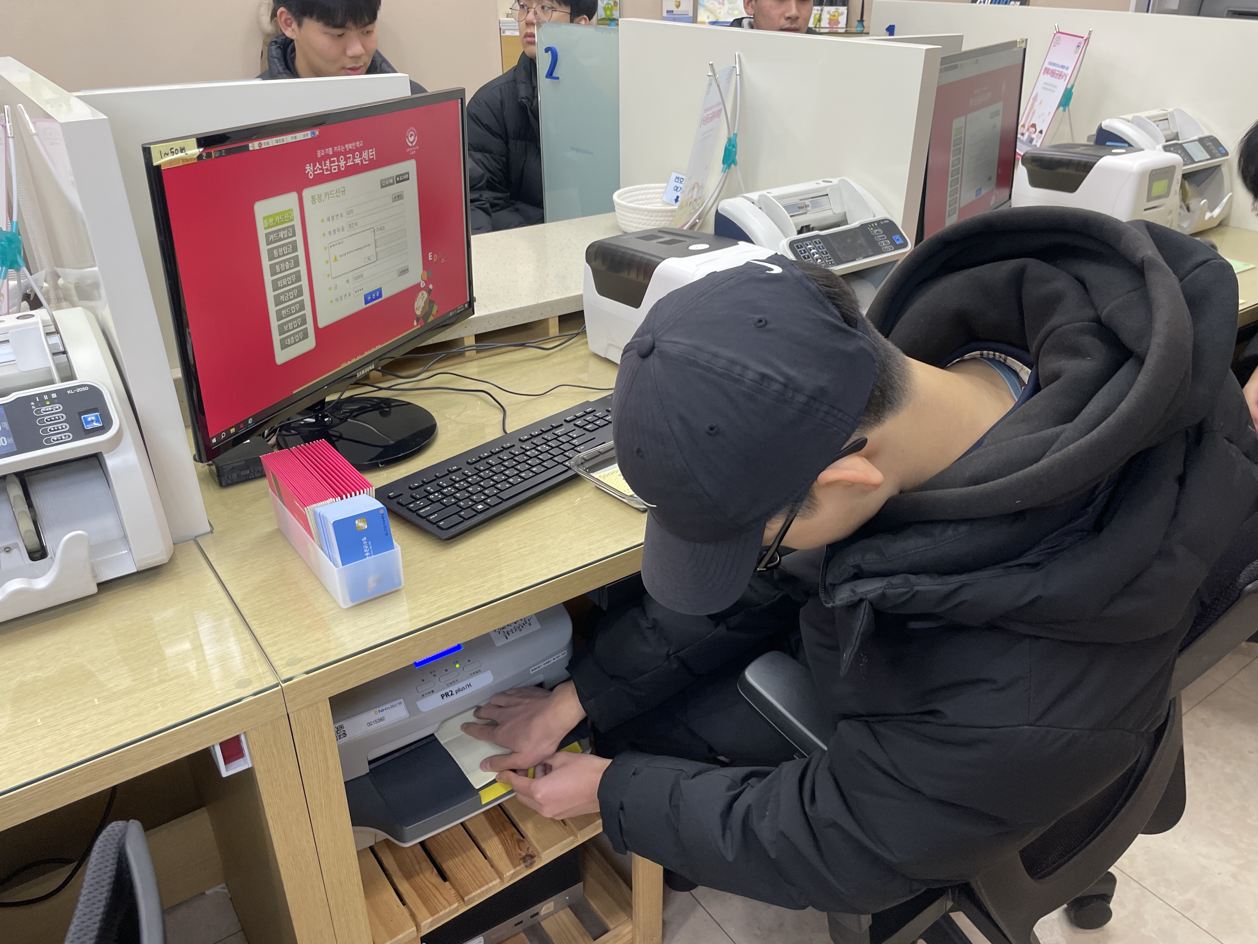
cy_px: 472
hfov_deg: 67.3
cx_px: 629
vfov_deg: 53.1
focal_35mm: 26
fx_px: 945
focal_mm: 4.2
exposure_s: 1/120
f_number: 1.6
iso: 125
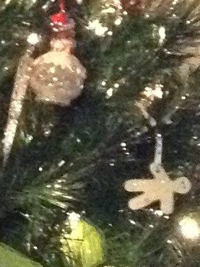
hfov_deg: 6.4
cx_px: -22
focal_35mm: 231
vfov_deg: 8.6
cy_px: 77
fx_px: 1782
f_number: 2.4
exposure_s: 1/15
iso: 640
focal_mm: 3.3
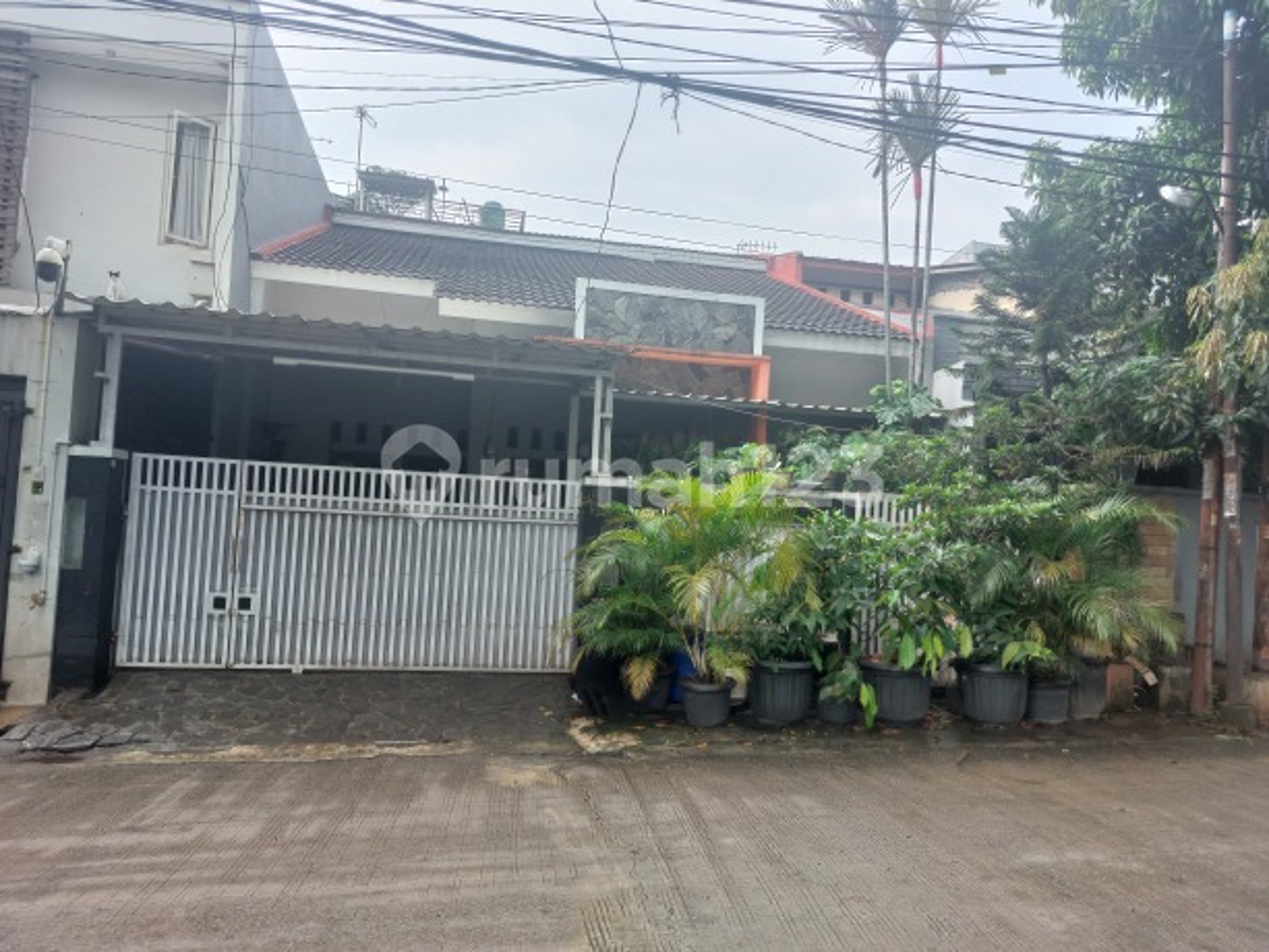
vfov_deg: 54.9
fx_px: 917
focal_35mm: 25
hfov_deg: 69.4
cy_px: 476
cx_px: 634
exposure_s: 1/159
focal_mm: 5.23
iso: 25
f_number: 1.8
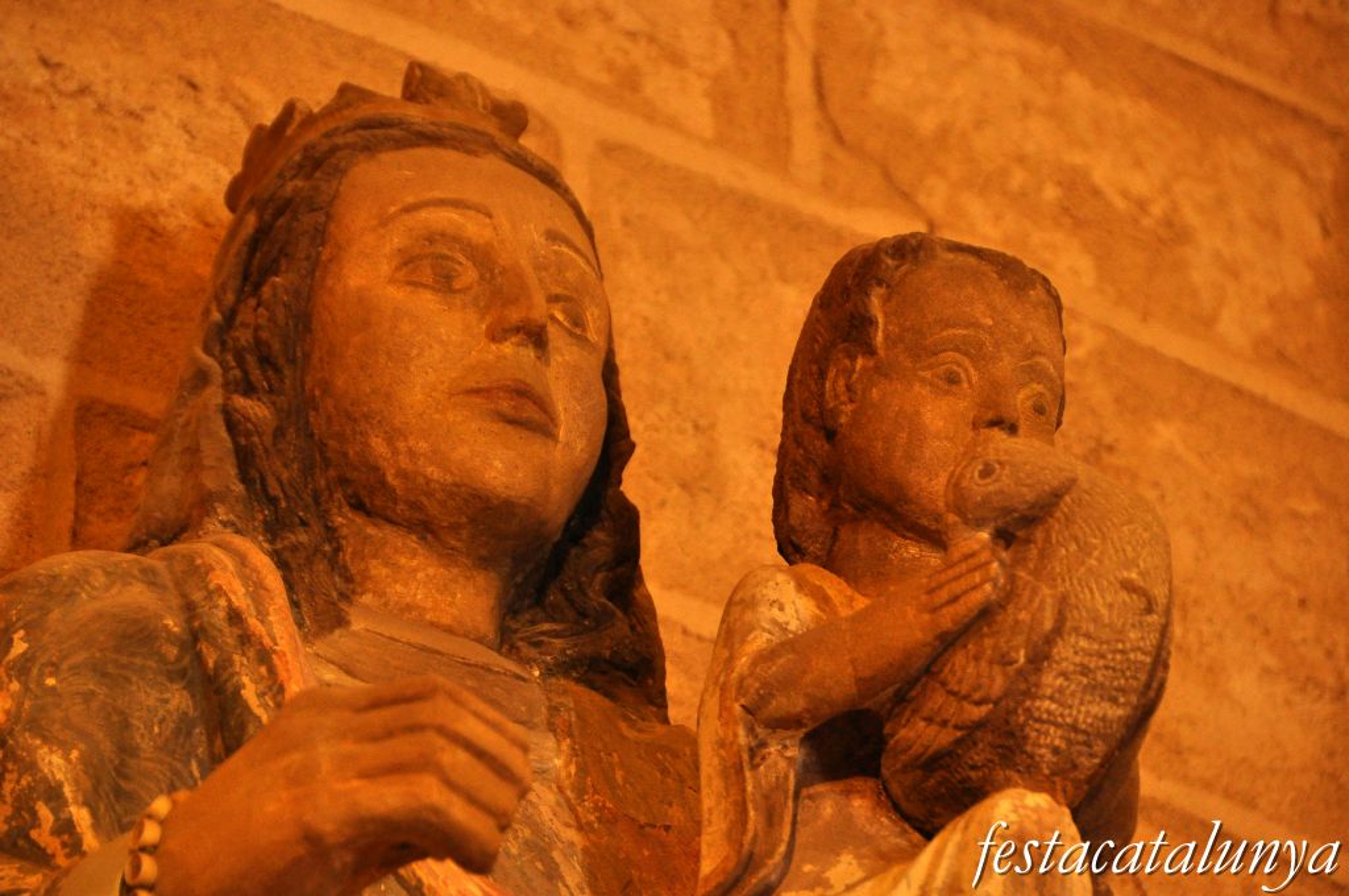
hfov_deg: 6.9
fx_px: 11227
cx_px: 674
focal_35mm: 300
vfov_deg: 4.6
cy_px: 448
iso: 1100
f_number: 5.6
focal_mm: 200
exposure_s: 1/30
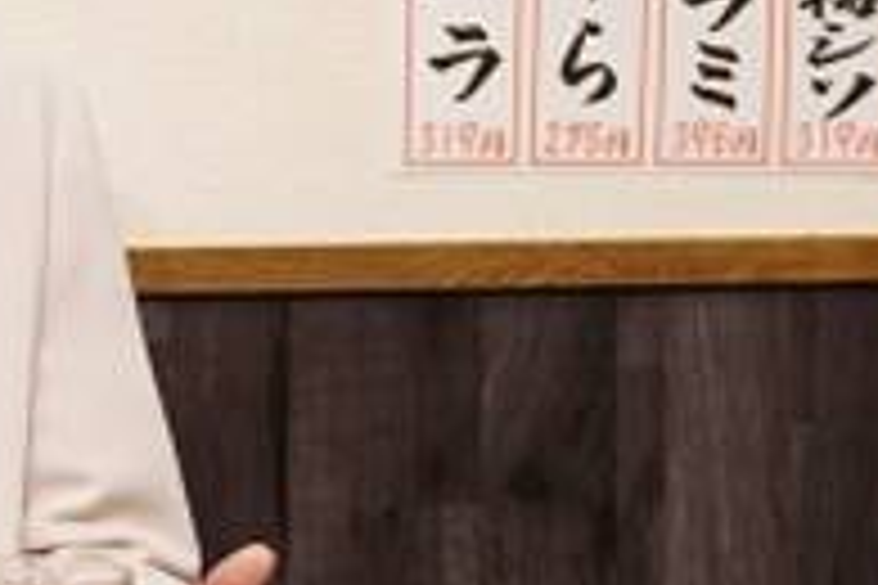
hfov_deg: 7.6
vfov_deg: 5.1
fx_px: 6536
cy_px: 158
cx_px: -302
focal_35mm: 268
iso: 1250
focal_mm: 58
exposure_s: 1/125
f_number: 2.2
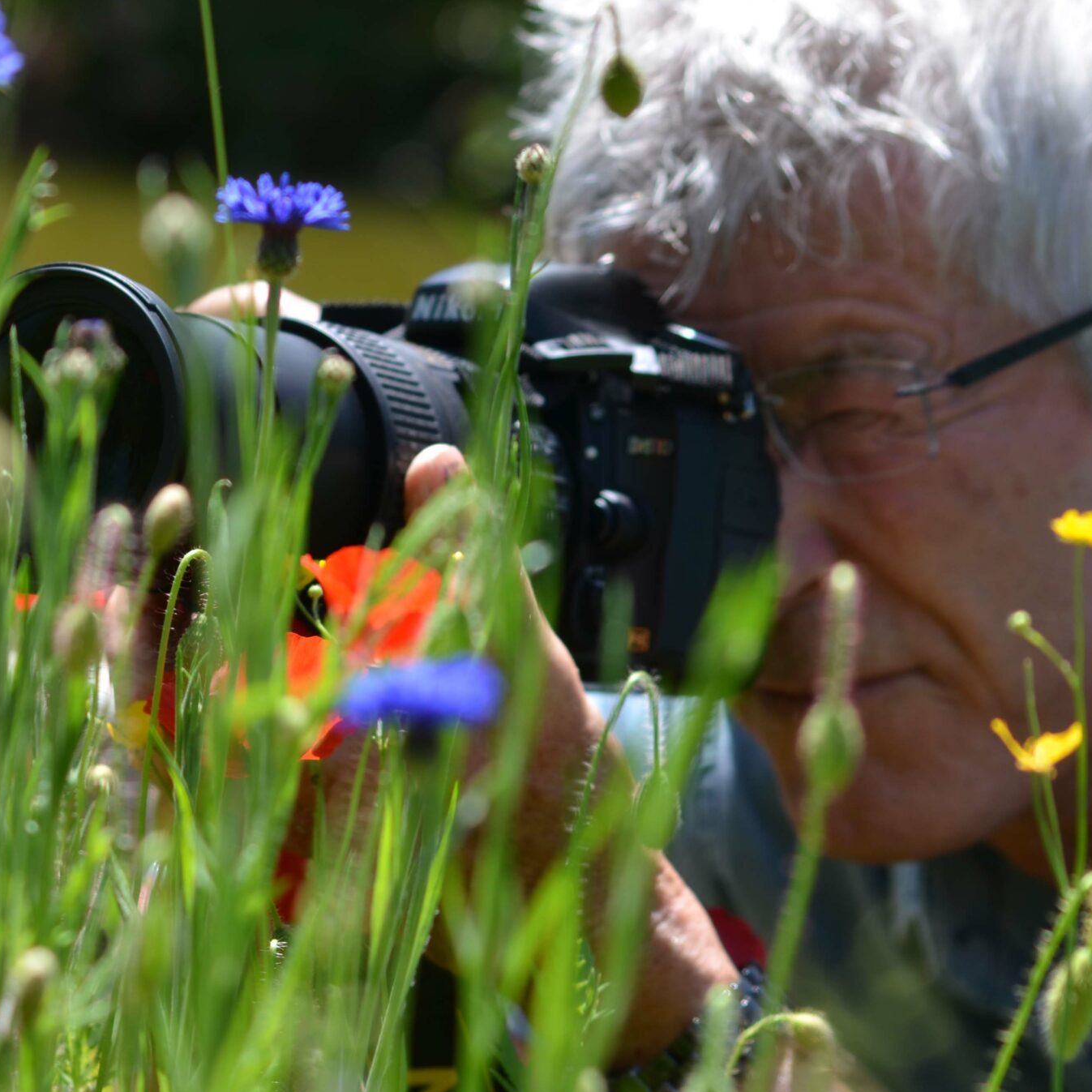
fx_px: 7424
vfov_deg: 8.4
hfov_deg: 8.4
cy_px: 609
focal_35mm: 208
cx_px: 137
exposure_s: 1/400
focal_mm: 86
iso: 100
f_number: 5
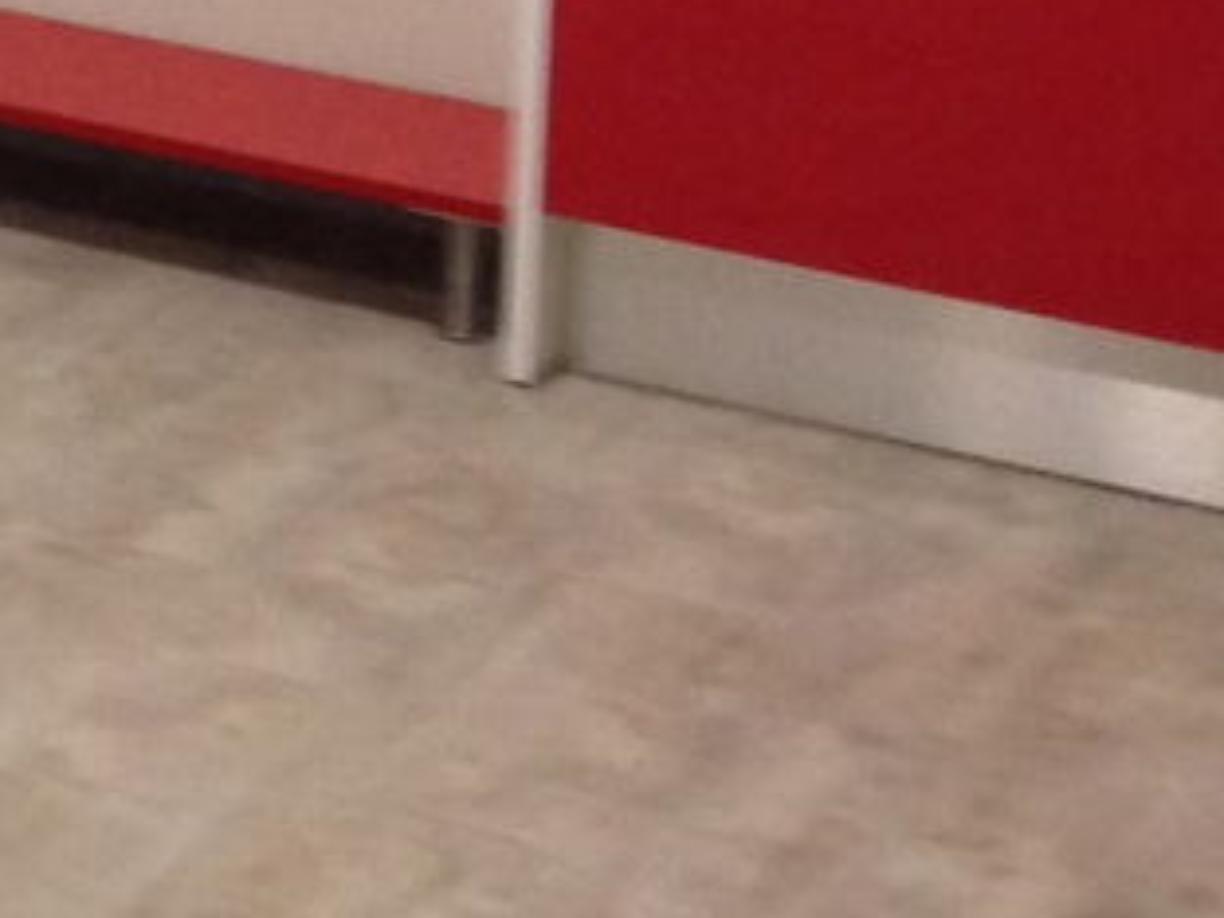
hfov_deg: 10.3
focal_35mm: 169
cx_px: -1601
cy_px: -996
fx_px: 5976
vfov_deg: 8.3
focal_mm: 4.12
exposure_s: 1/20
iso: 125
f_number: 2.4
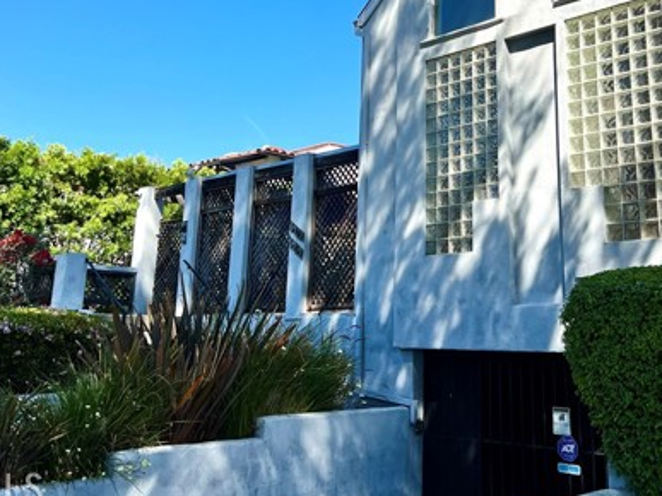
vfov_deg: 32.7
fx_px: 822
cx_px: 426
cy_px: 103
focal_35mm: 43
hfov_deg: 43.4
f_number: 1.5
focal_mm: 5.7
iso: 50
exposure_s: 1/3968
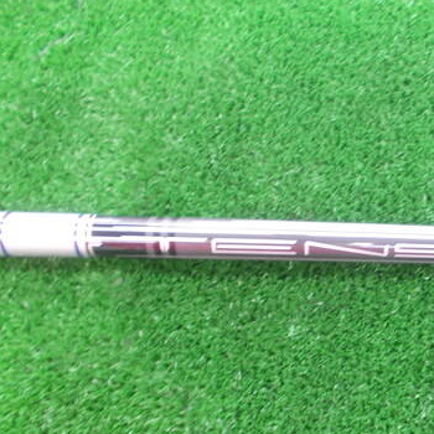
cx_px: 376
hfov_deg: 37.8
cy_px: 262
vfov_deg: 39.8
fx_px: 596
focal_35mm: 42
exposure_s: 1/8
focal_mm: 4.6
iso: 200
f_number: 3.2
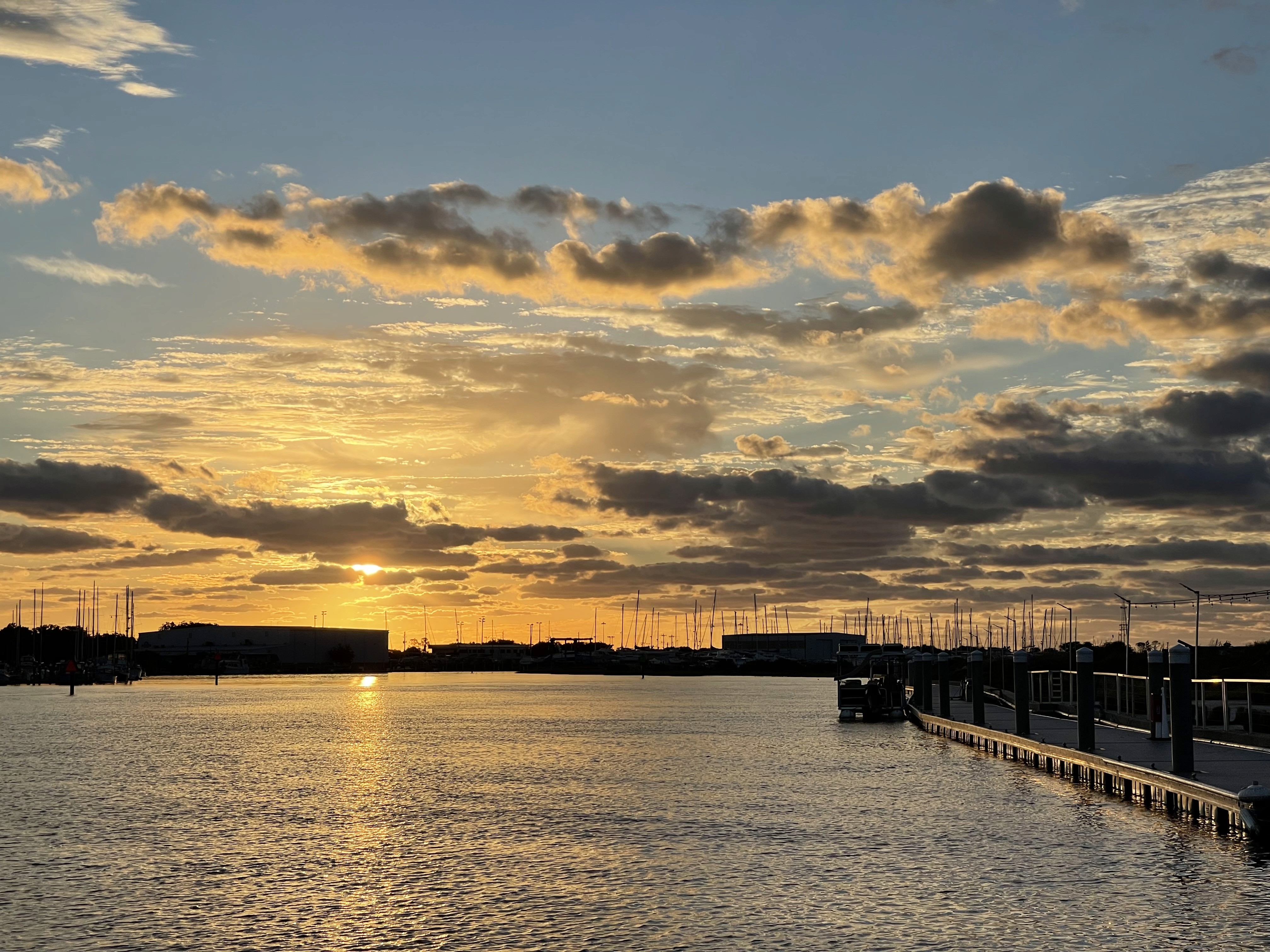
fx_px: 2348
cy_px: 476
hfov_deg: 30.3
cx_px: 635
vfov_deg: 22.9
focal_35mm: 64
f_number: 2.2
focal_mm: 7.5
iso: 20
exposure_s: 1/1783
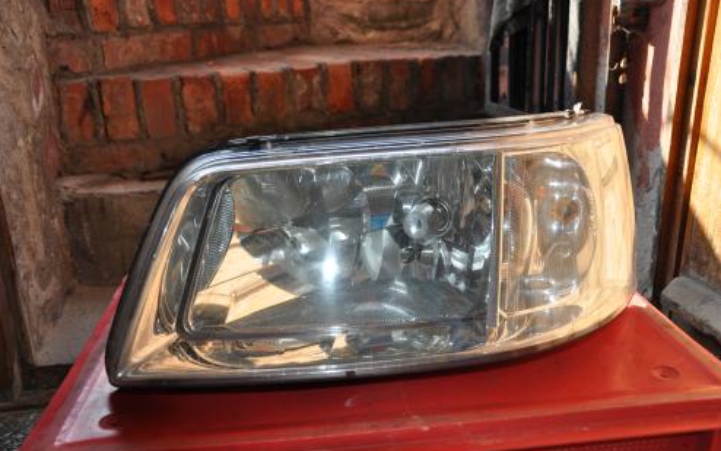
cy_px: 220
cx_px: 359
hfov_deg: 56.7
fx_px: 668
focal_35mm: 34
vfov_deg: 37.3
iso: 220
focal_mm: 22
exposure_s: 1/200
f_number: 3.8
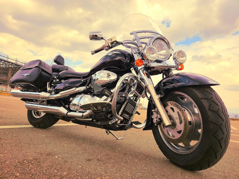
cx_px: 120
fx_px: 159
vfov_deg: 58.9
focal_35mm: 23
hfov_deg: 73.9
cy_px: 90
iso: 25
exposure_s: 1/1000
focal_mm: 5.4
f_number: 1.8
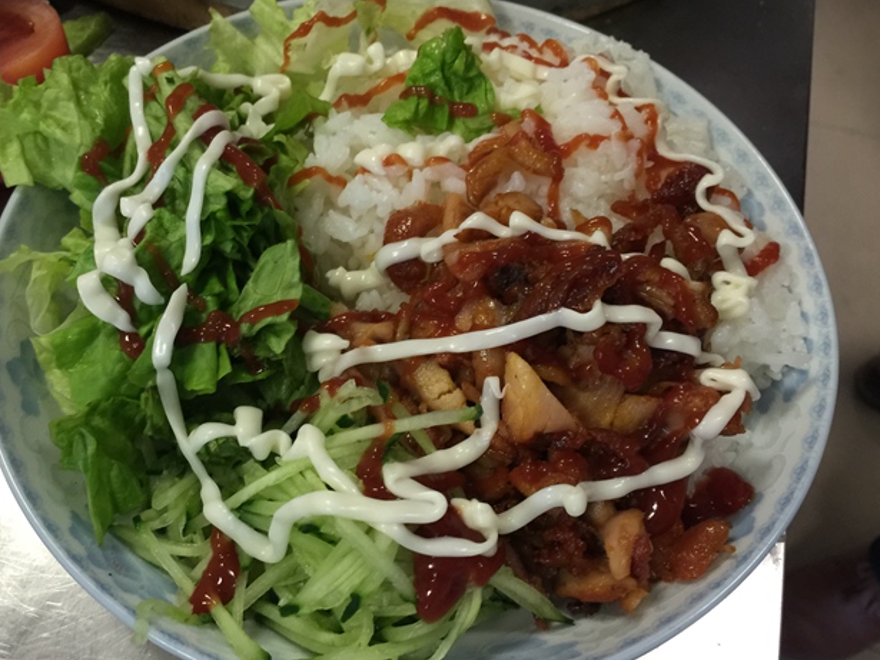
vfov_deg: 42.9
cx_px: 398
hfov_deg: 55.3
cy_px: 337
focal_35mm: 33
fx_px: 839
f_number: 2.2
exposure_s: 1/17
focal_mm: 4.15
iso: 125
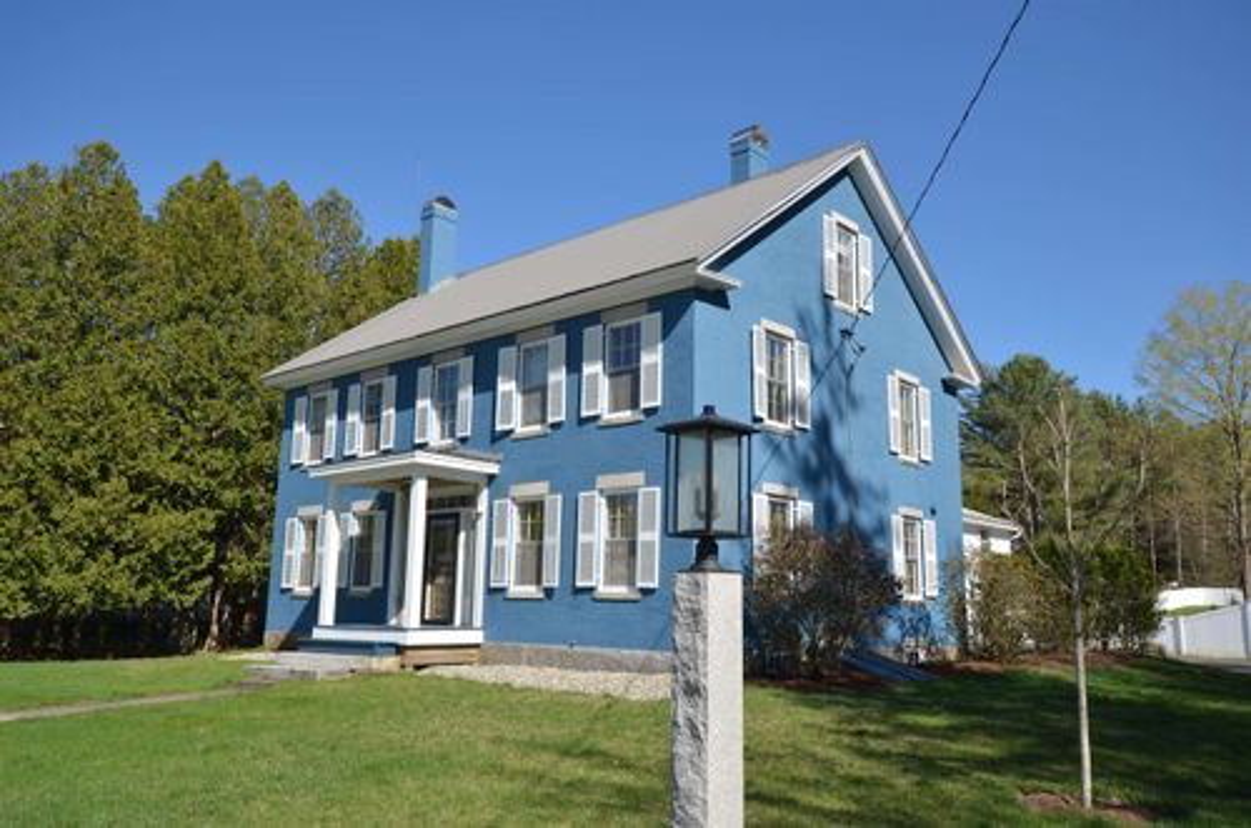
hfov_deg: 62.0
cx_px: 626
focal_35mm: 30
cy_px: 414
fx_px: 1040
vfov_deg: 43.4
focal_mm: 20
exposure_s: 1/320
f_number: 8
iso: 100
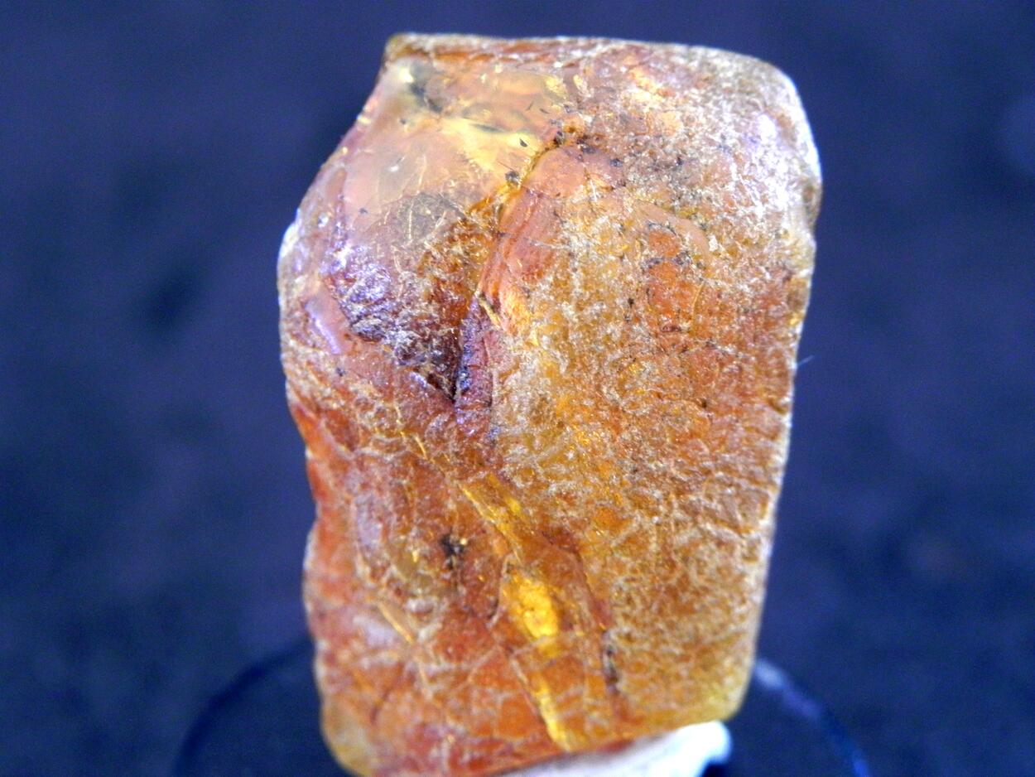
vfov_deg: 15.6
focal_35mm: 95
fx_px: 2841
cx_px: 518
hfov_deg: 20.6
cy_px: 388
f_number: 4
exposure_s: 1/7.8
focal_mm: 16.9
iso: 400
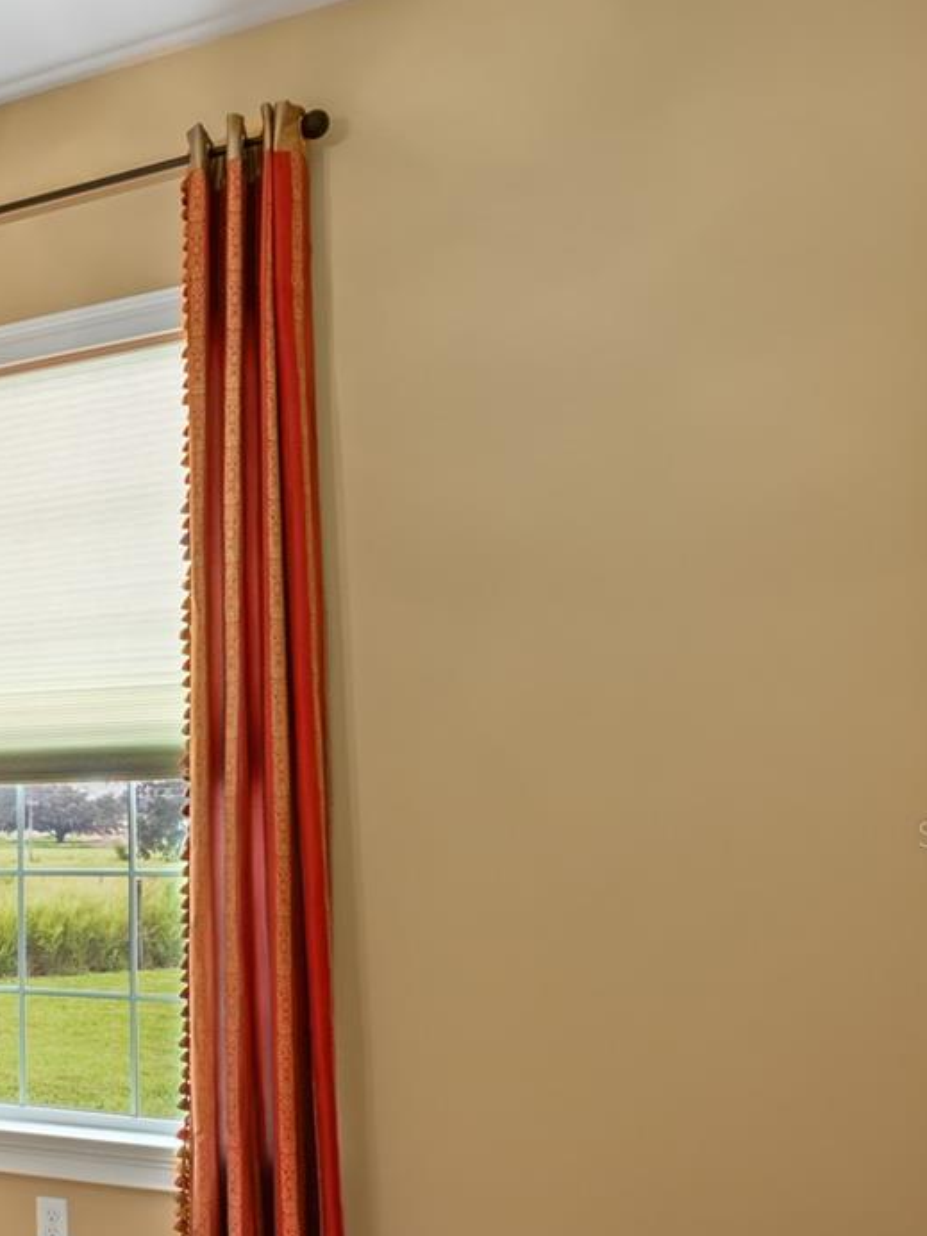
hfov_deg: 28.0
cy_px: 834
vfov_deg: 46.0
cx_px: -352
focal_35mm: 40
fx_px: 1428
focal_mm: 12
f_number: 9
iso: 250
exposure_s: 1/5
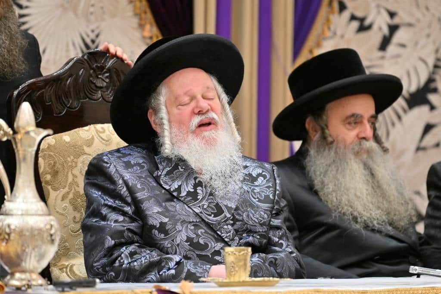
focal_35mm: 300
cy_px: 147
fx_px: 3674
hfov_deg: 6.9
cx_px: 220
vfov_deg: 4.6
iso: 320
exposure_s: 1/200
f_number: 2.8
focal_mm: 200
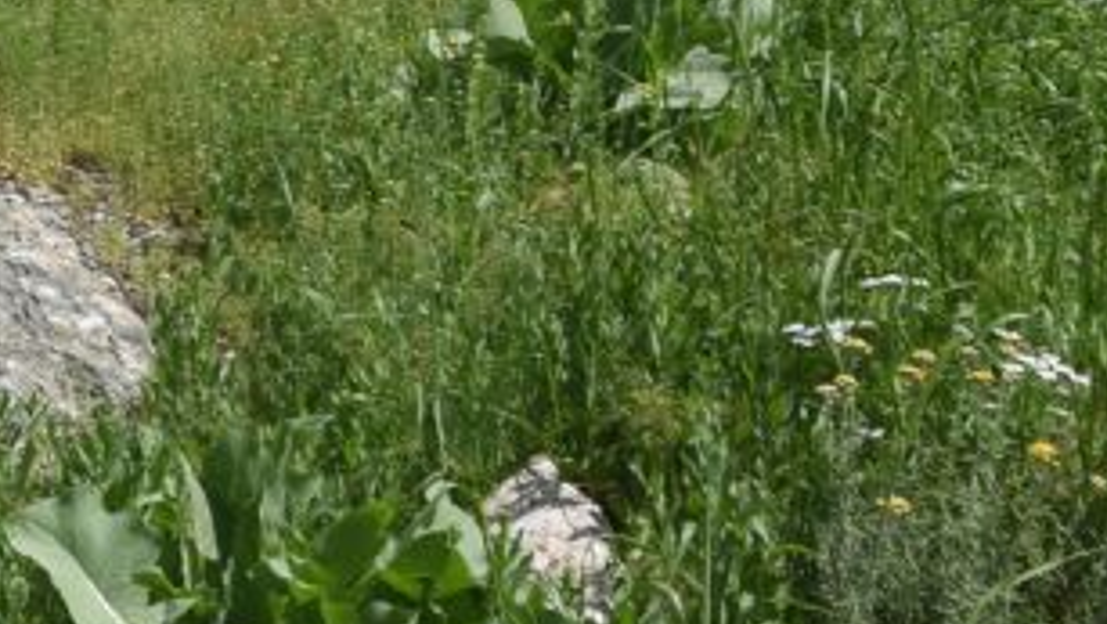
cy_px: -824
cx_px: 148
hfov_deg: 15.0
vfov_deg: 8.0
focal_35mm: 142
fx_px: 4170
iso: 125
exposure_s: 1/125
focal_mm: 32
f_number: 14
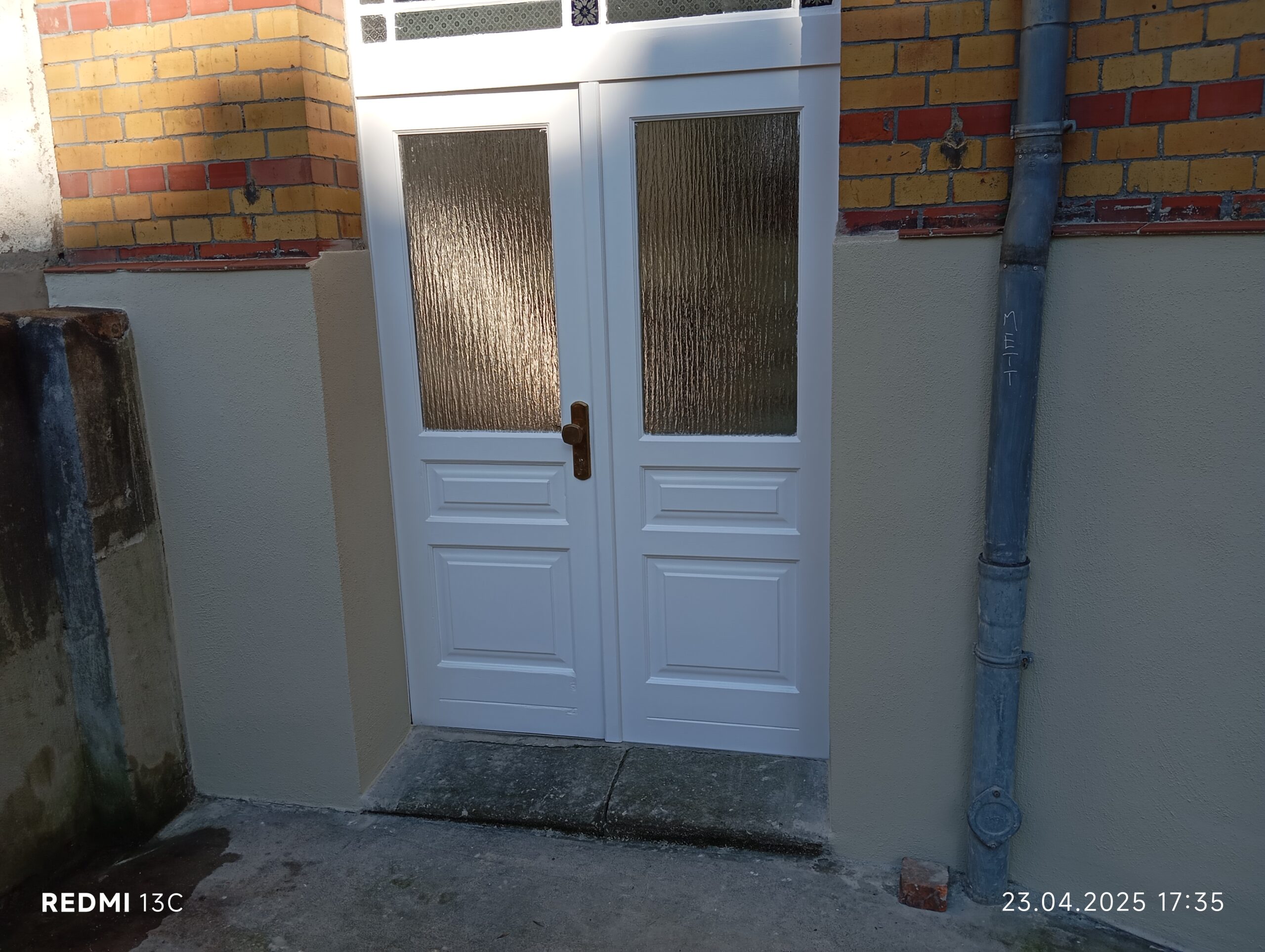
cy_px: 476
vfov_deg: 49.9
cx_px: 632
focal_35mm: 28
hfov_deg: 63.4
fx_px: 1025
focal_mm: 4.22
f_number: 1.8
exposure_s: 1/336
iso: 109
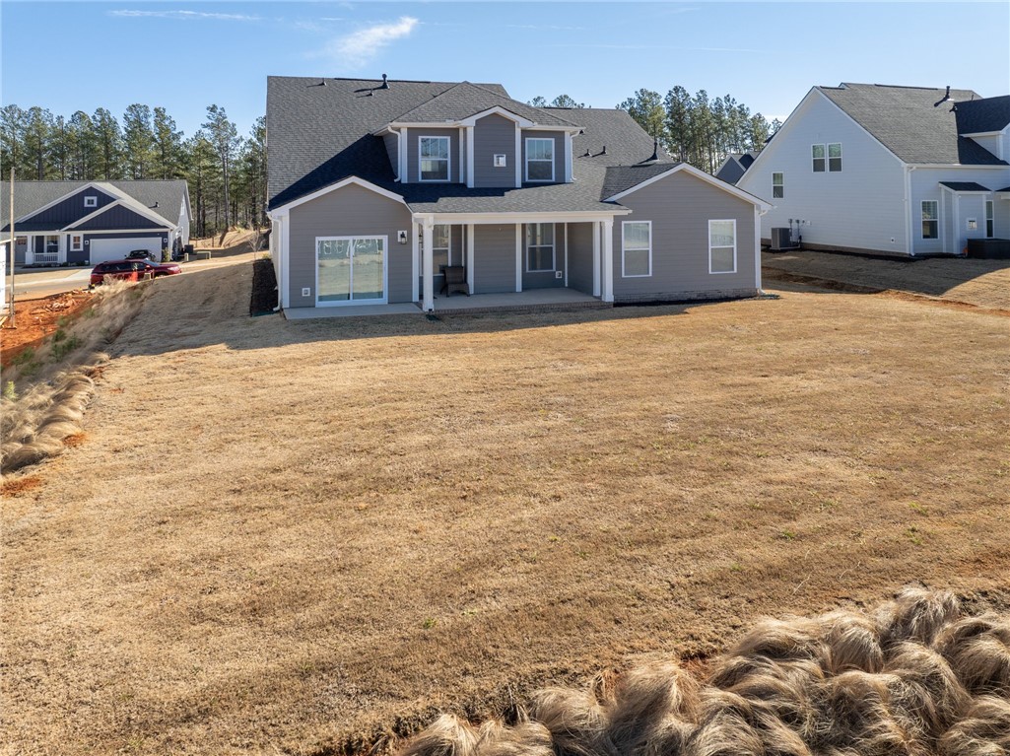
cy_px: 378
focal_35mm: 24
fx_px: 700
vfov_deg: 56.7
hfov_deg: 71.6
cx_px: 505
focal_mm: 12.29
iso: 100
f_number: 4.5
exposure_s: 1/60
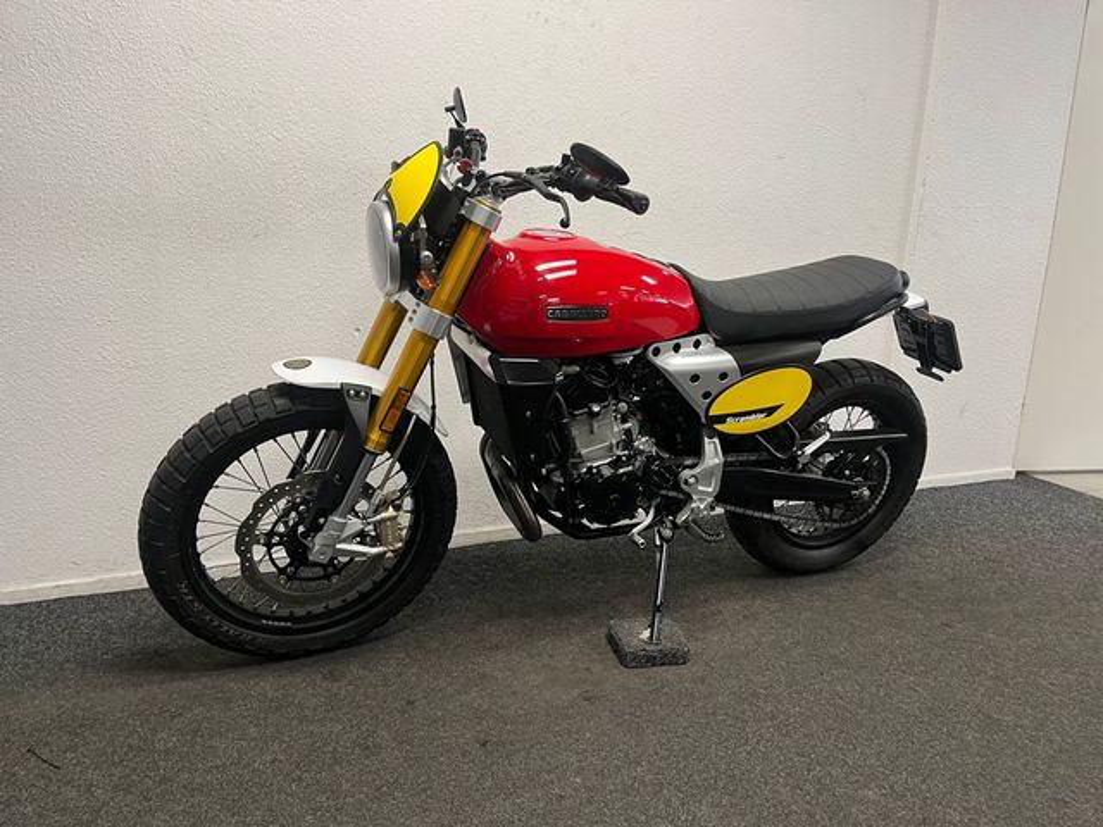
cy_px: 414
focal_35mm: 26
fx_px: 828
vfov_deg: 53.1
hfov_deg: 67.3
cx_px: 552
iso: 80
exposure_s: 1/50
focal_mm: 5.1
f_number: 1.6
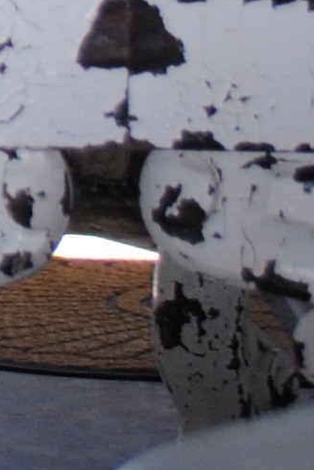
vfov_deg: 7.1
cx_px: -754
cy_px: -413
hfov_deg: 4.6
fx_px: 3666
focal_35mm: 281
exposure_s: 1/60
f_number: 4
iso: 200
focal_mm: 24
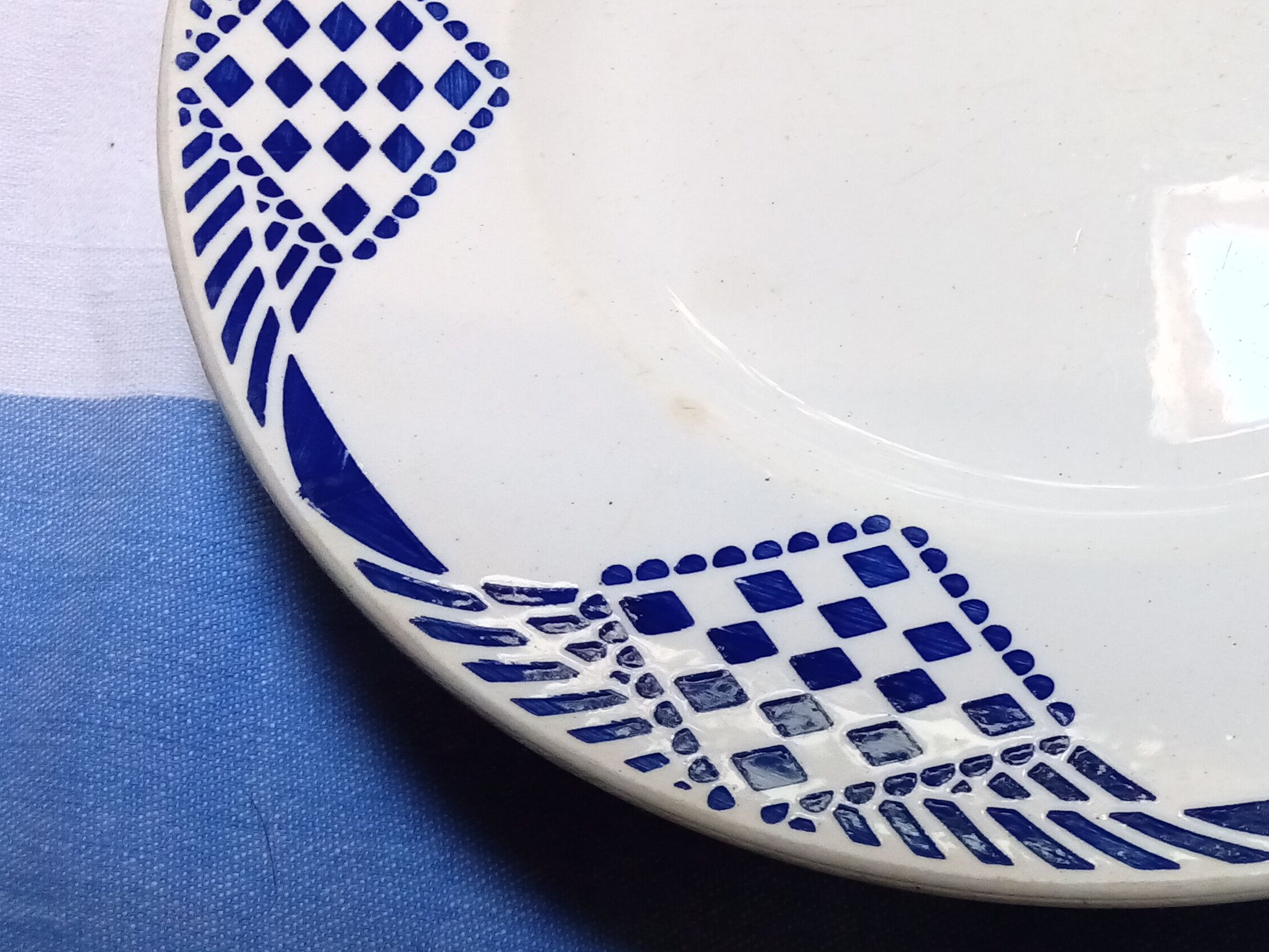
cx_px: 1122
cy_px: 158
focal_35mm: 52
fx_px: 1906
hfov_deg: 34.9
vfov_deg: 27.3
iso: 340
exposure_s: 1/50
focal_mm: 3.57
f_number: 1.8
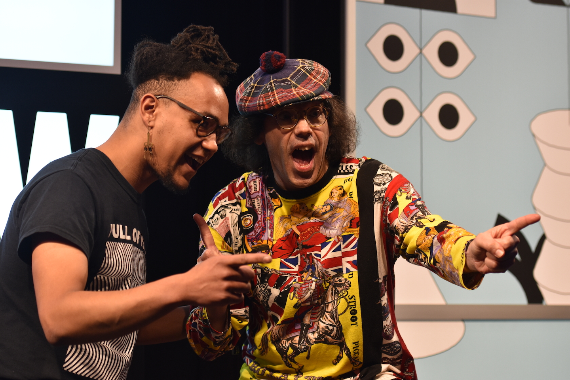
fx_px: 1662
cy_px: 190
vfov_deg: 13.0
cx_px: 285
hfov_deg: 19.5
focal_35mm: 105
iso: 560
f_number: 3.2
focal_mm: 70
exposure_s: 1/200
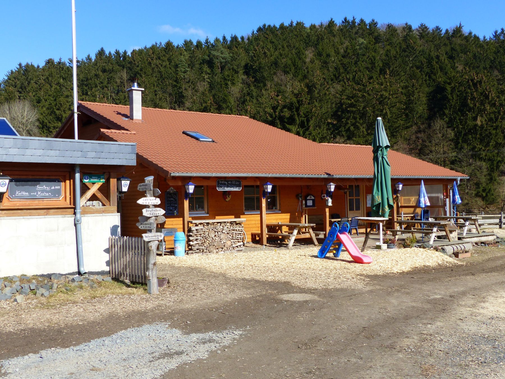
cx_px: 252
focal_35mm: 38
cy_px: 190
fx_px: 554
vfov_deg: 37.7
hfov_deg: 49.0
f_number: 4
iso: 100
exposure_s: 1/800
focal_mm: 6.8
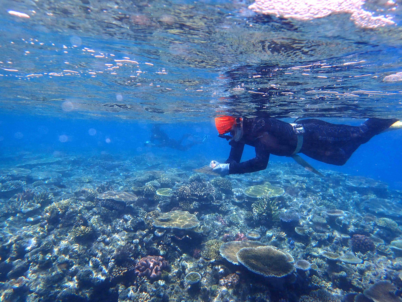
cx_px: 201
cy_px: 151
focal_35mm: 25
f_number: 8
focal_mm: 4.5
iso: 100
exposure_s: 1/160
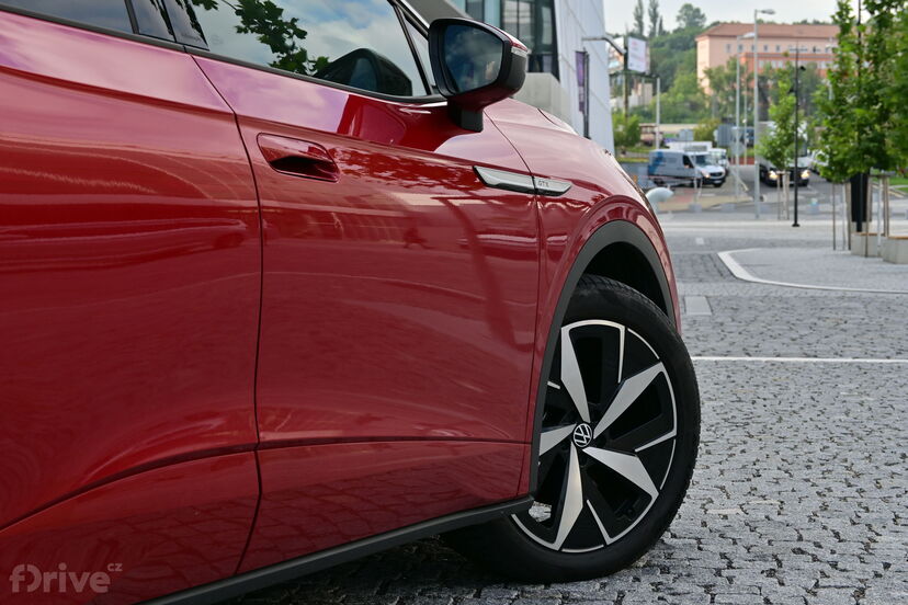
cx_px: 454
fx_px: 1892
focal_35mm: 75
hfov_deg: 27.0
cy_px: 302
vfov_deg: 18.2
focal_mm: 50
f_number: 6.3
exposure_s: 1/200
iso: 100
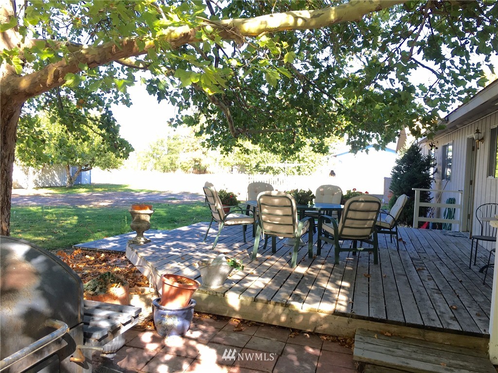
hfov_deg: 61.7
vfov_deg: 48.2
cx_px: 249
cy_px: 186
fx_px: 417
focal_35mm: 29
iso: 25
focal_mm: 4.15
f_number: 2.2
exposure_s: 1/128
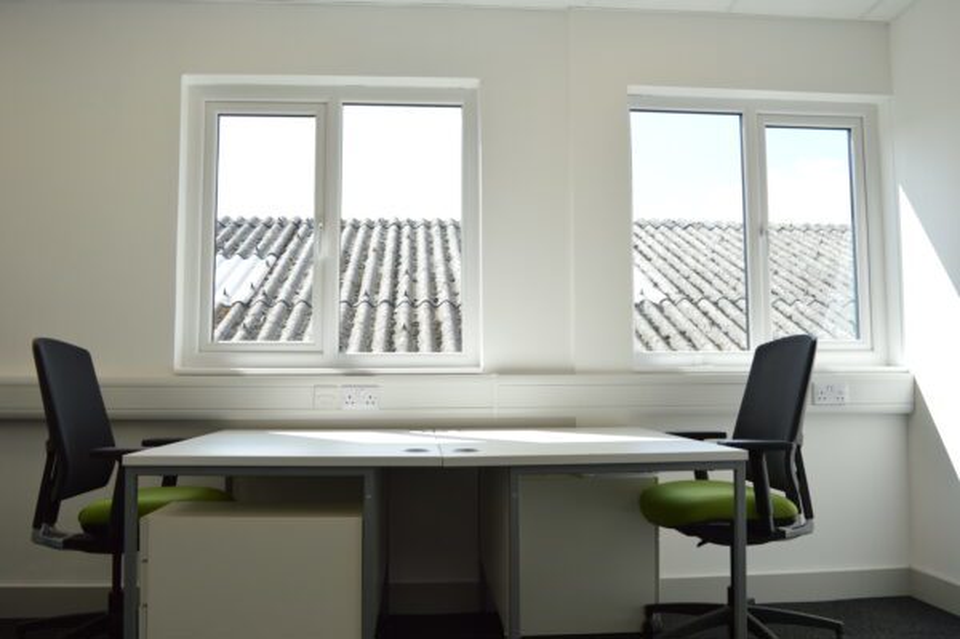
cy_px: 320
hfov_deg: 59.5
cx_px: 480
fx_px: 839
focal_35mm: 32
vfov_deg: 41.6
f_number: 5
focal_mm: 21
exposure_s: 1/320
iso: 200
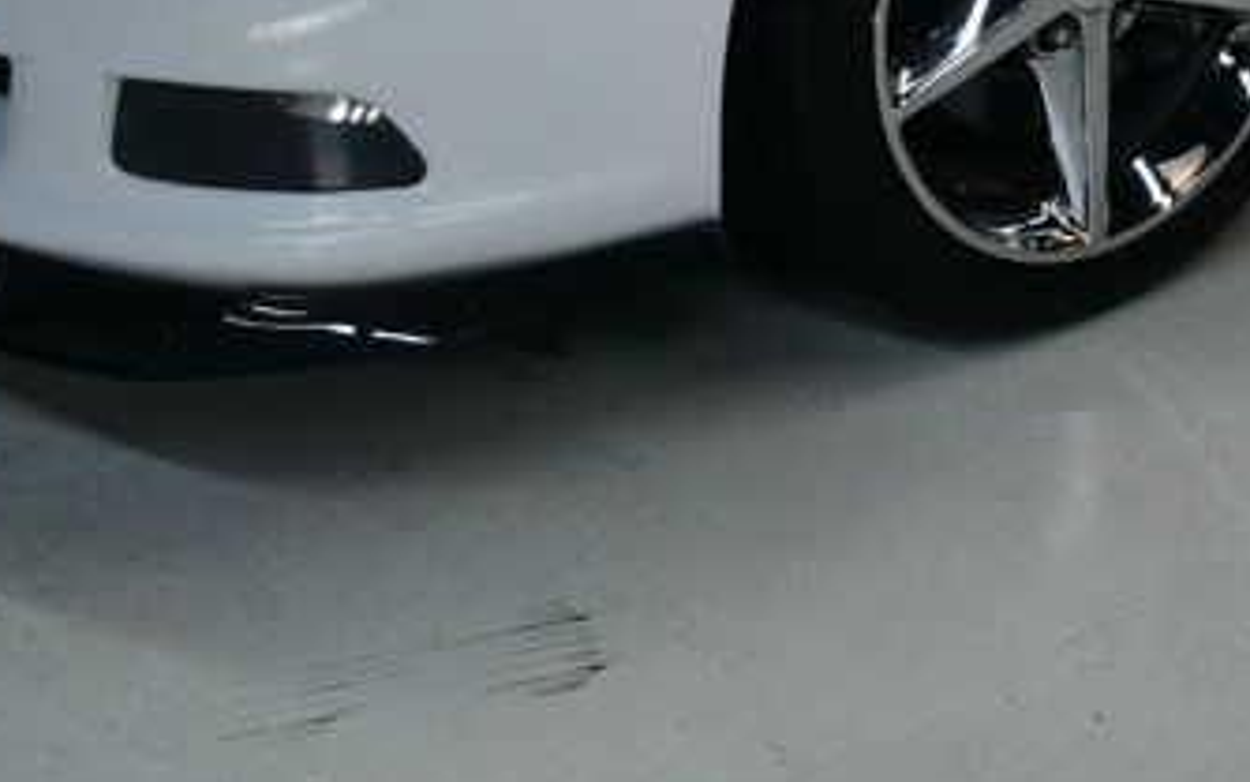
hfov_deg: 19.7
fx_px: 3510
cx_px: 1205
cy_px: -408
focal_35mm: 103
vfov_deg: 12.1
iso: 720
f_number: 3.5
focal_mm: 22
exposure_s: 1/250
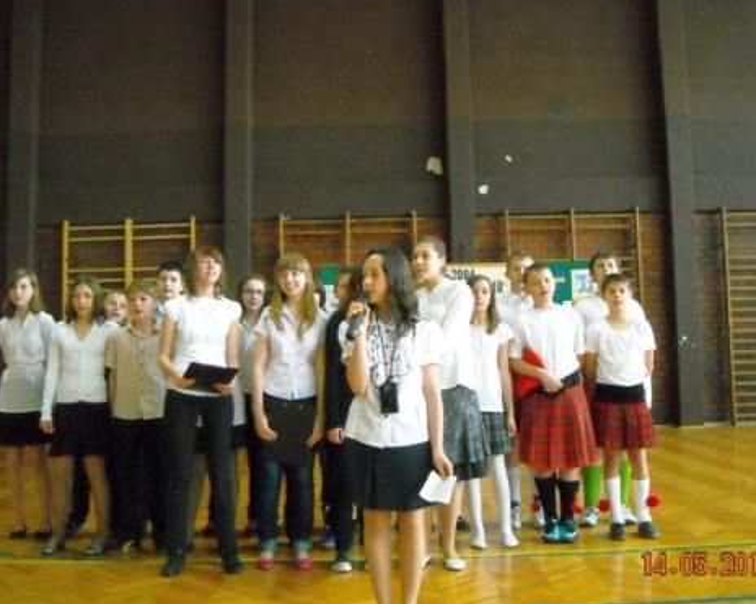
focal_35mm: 39
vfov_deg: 38.2
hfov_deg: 46.9
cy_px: 309
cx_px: 380
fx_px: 872
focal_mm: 5.7
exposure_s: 1/76
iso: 800
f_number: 2.8
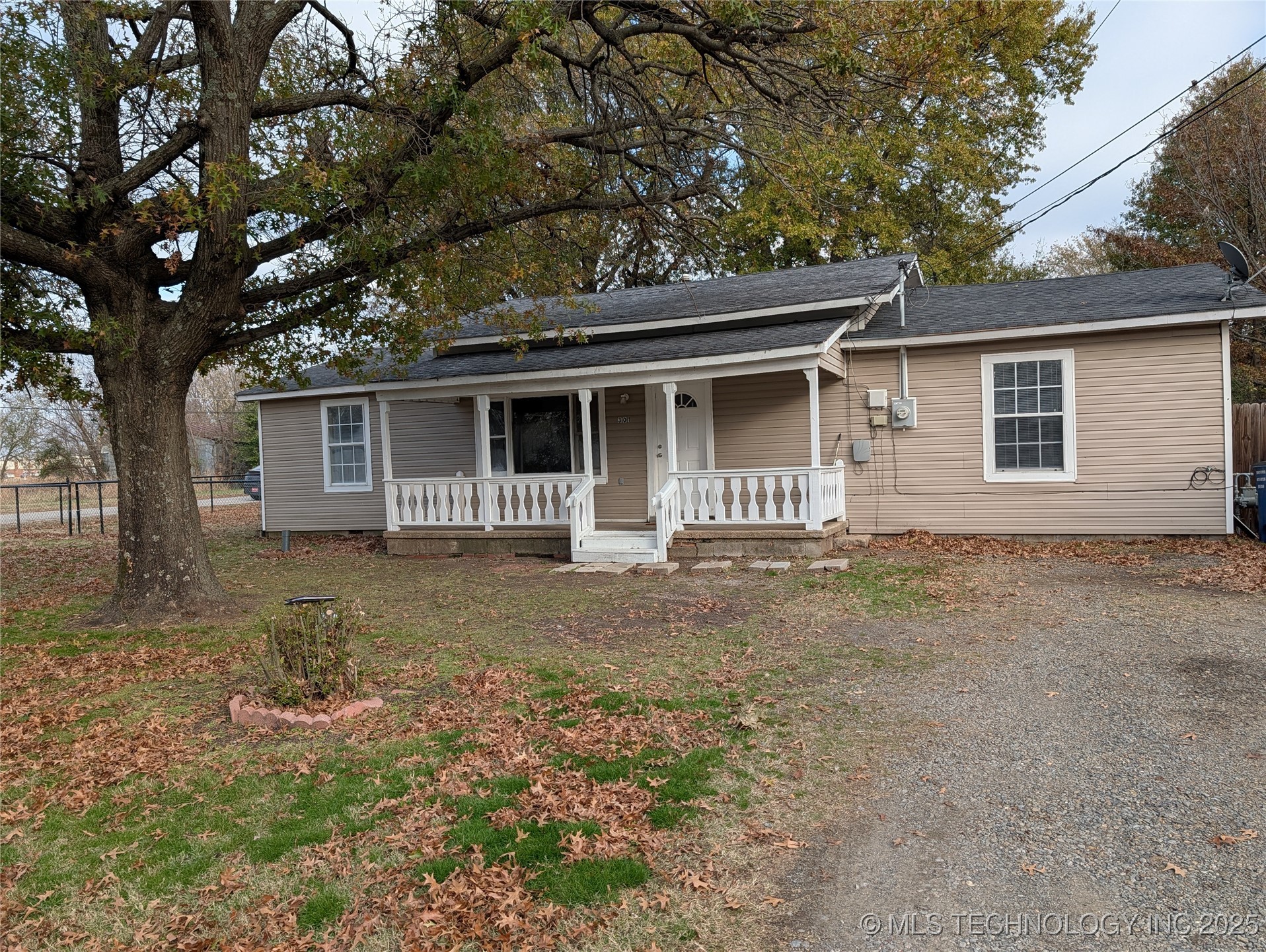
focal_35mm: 24
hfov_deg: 71.5
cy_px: 476
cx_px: 633
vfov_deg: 56.9
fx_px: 879
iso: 22
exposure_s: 1/472
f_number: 1.68
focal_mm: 6.9
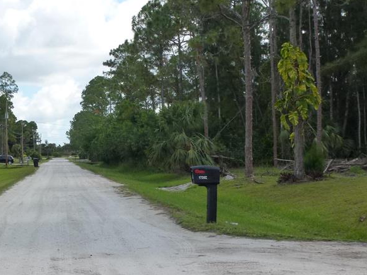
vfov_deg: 22.5
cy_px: 177
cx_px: 89
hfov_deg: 29.3
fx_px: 689
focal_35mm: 65
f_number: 4
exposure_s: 1/640
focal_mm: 6.4
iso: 160
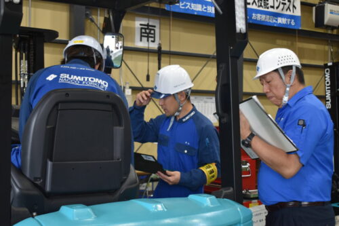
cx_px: 170
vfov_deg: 25.0
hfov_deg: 36.9
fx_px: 508
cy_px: 113
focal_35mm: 54
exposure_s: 1/60
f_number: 4.8
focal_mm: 36
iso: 450
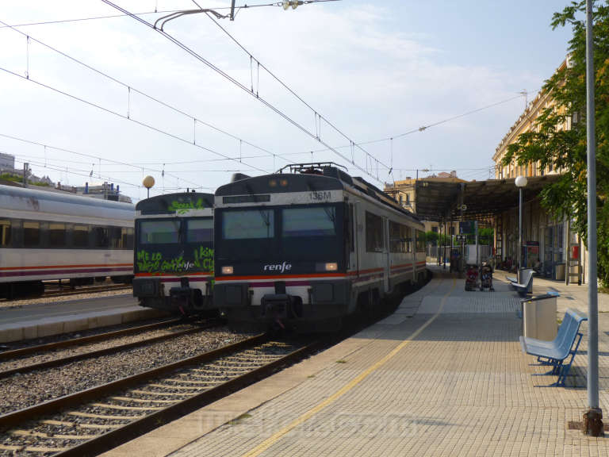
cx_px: 304
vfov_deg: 32.2
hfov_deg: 42.1
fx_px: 792
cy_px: 228
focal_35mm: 45
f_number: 3.9
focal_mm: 8
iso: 100
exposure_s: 1/640
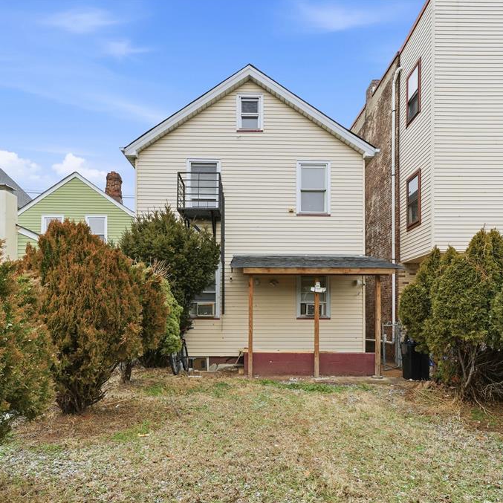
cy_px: 250
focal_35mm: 19
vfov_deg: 77.6
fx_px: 313
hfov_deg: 77.6
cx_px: 250
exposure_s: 1/250
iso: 200
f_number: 8
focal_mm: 14.8
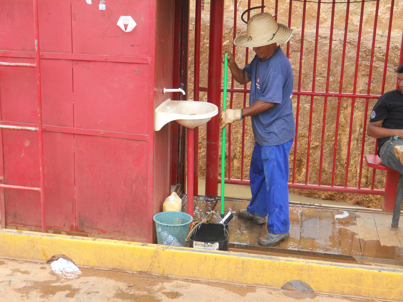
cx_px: 202
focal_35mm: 46
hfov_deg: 41.2
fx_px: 536
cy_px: 151
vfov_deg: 31.5
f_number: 3.4
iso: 125
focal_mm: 8.3
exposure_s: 1/250
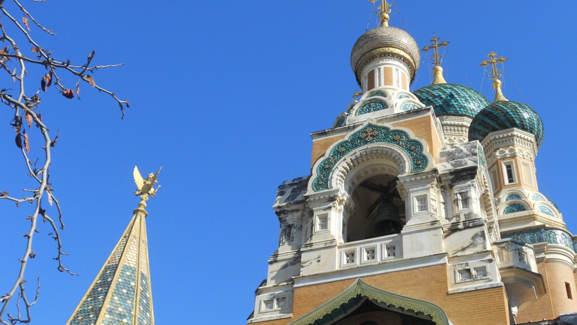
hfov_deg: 40.6
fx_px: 780
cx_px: 291
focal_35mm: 51
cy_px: 198
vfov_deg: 23.5
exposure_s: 1/500
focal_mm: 8.2
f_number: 4.3
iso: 80
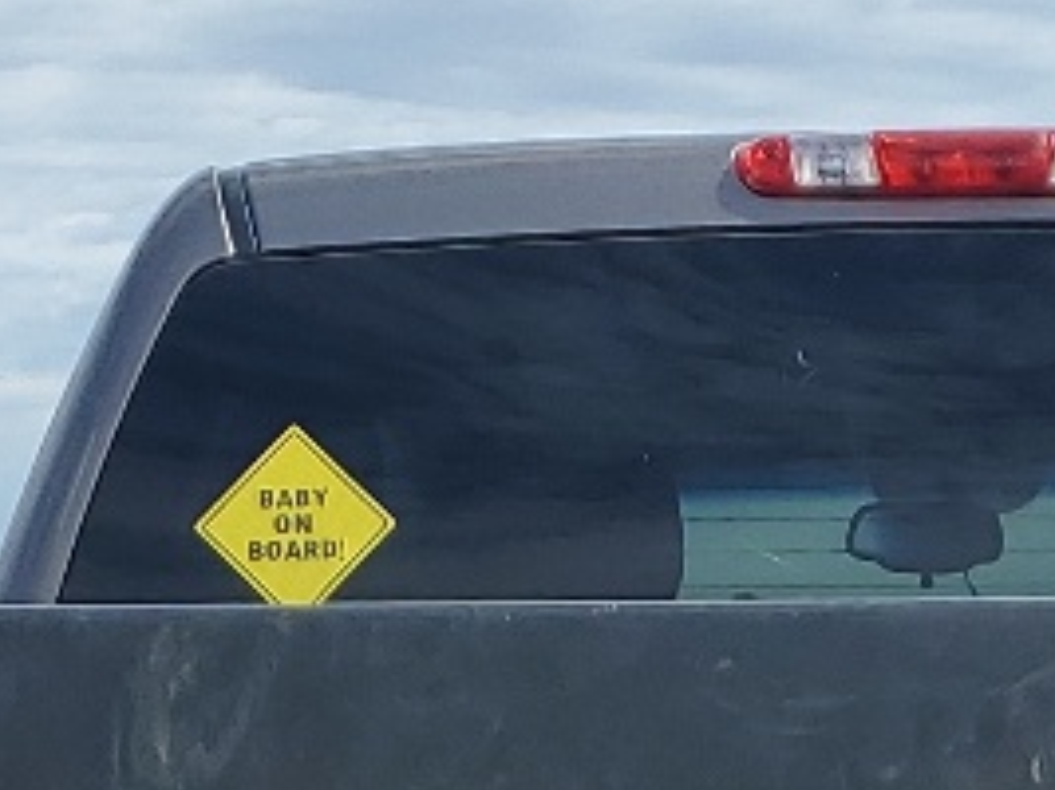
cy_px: 1588
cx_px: 790
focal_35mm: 156
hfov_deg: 12.6
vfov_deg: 8.9
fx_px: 4752
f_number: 1.5
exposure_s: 1/3333
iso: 50
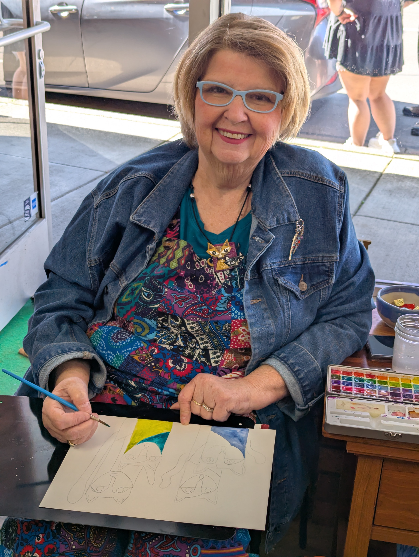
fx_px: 773
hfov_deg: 30.3
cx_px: 210
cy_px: 278
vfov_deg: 39.6
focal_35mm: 48
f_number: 1.85
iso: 44
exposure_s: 1/188
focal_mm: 6.81
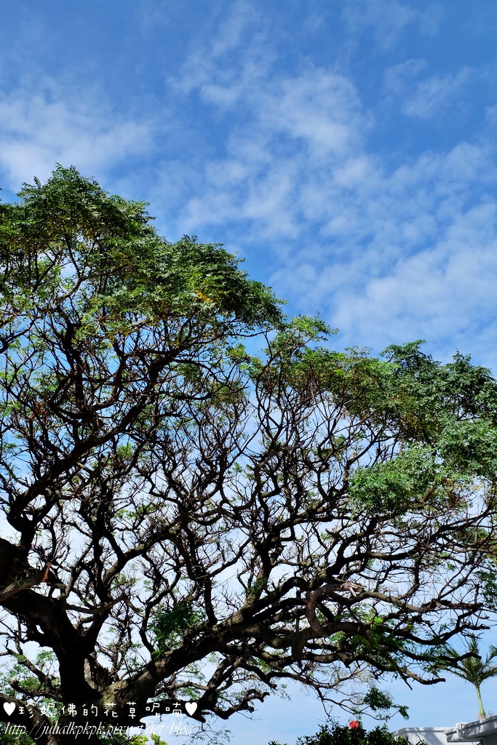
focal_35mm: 44
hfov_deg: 30.5
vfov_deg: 44.5
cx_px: 248
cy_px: 372
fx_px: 911
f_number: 11
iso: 400
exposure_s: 1/400
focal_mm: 29.5
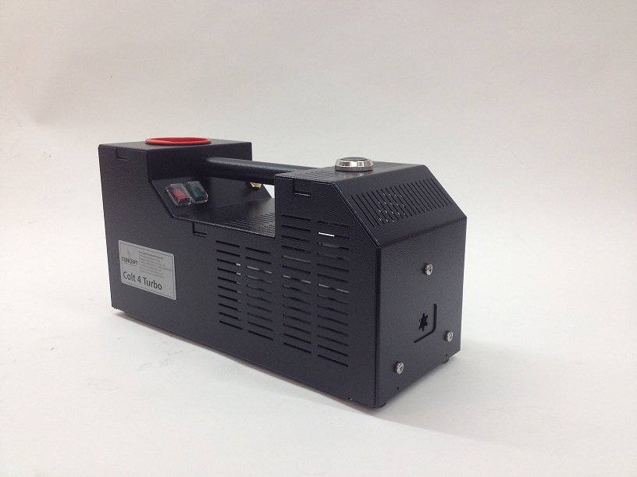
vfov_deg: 40.7
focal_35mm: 35
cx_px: 318
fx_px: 644
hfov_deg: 52.6
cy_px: 238
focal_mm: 4.28
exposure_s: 1/50
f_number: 2.4
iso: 64
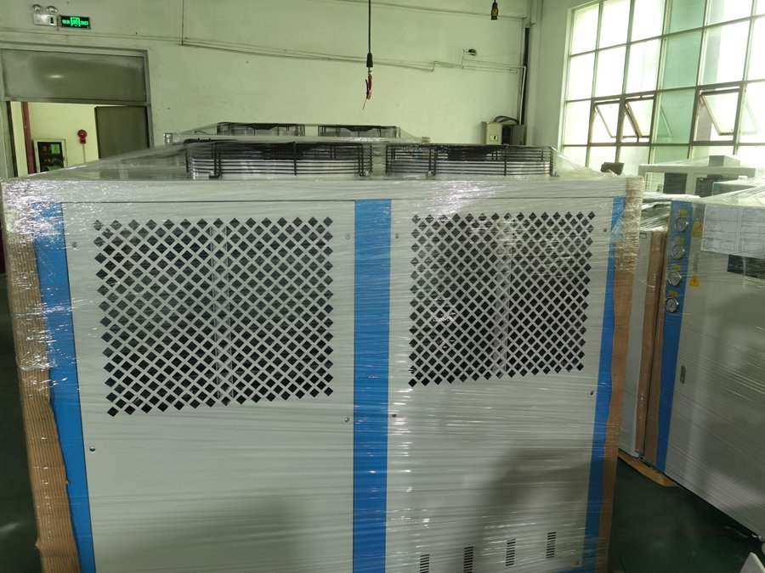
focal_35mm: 27
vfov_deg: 51.4
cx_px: 382
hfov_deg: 65.3
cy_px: 286
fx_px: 597
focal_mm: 6.71
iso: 250
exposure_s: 1/48.7
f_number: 1.9
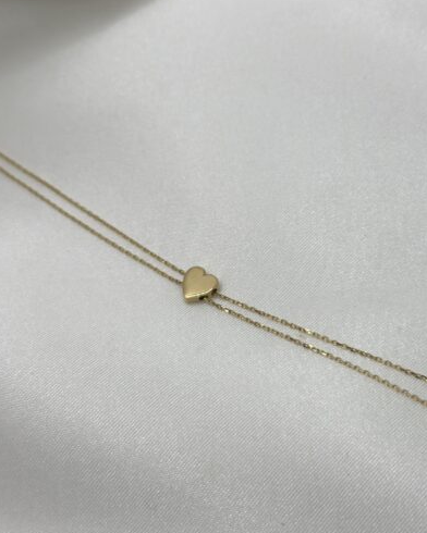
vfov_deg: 36.7
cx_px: 211
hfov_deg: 29.7
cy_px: 265
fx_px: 806
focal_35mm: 51
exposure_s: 1/2028
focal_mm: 6.86
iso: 80
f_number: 1.78
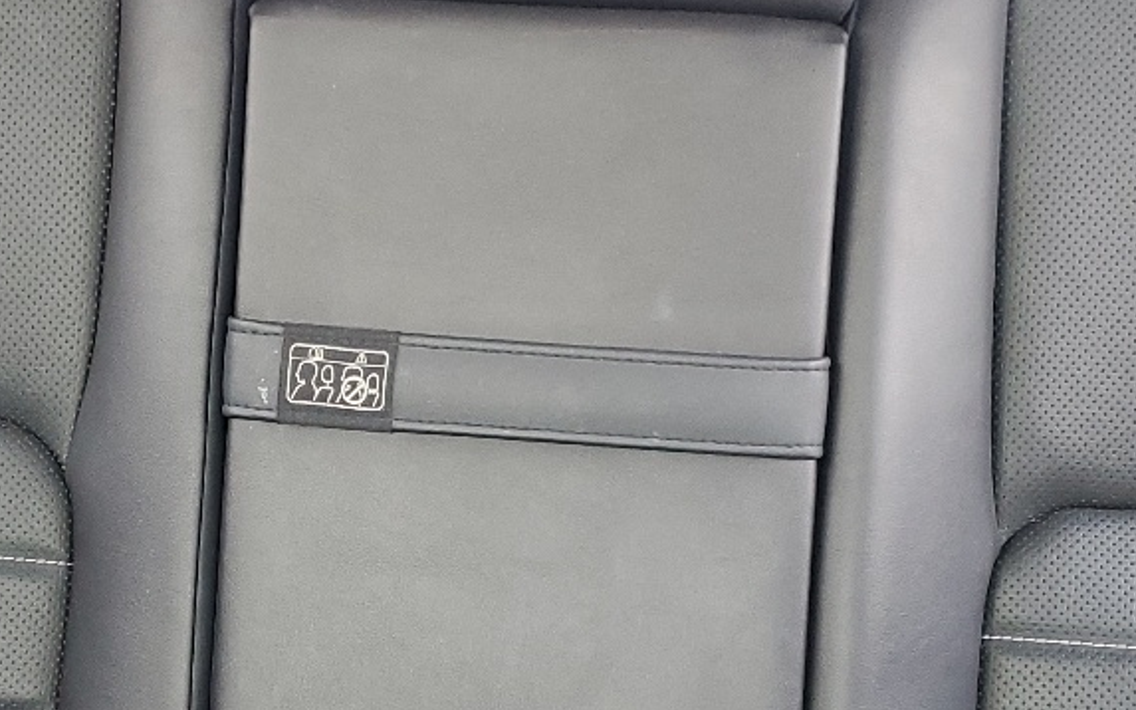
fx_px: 2384
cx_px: 462
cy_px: 480
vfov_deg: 16.9
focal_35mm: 77
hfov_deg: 26.8
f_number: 1.5
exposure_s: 1/60.2
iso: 113
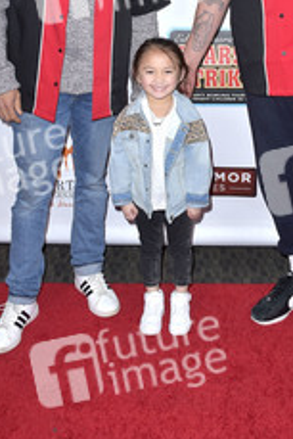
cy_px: 75
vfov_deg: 34.3
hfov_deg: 24.2
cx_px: 185
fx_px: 683
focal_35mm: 56
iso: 320
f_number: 7.1
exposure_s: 1/250
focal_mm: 32
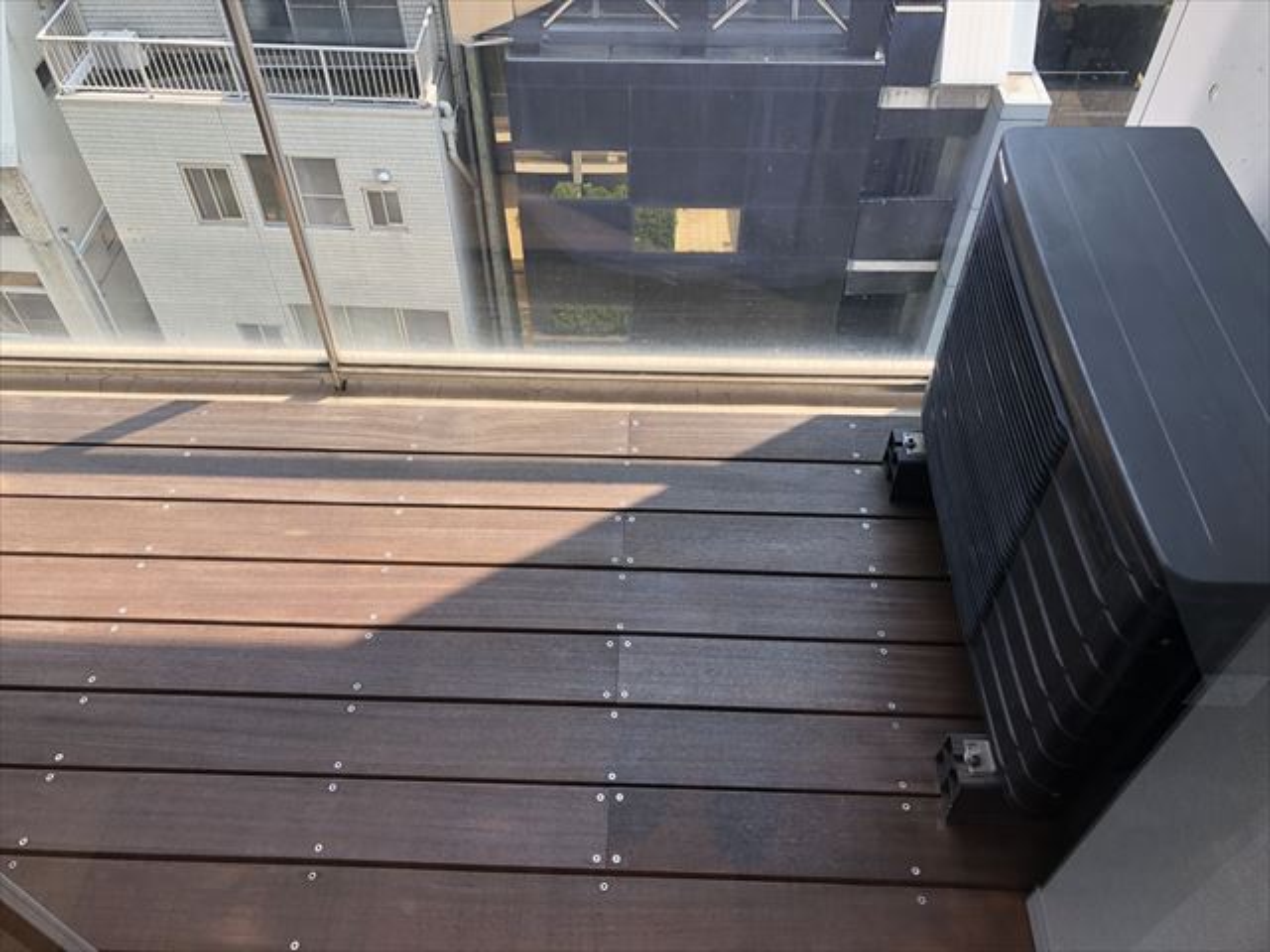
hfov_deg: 63.4
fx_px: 1027
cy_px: 476
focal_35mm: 28
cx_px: 635
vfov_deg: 49.7
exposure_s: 1/252
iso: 20
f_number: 1.8
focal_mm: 3.99
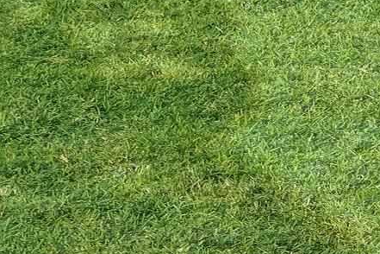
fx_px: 1077
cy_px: -330
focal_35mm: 102
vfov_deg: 11.4
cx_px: 409
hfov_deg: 19.3
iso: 400
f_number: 8
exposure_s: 1/200
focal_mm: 10
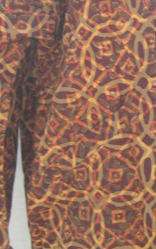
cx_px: 183
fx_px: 578
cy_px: 63
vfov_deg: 24.1
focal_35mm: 85
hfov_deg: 14.9
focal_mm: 5.8
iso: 80
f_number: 7.1
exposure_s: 1/60
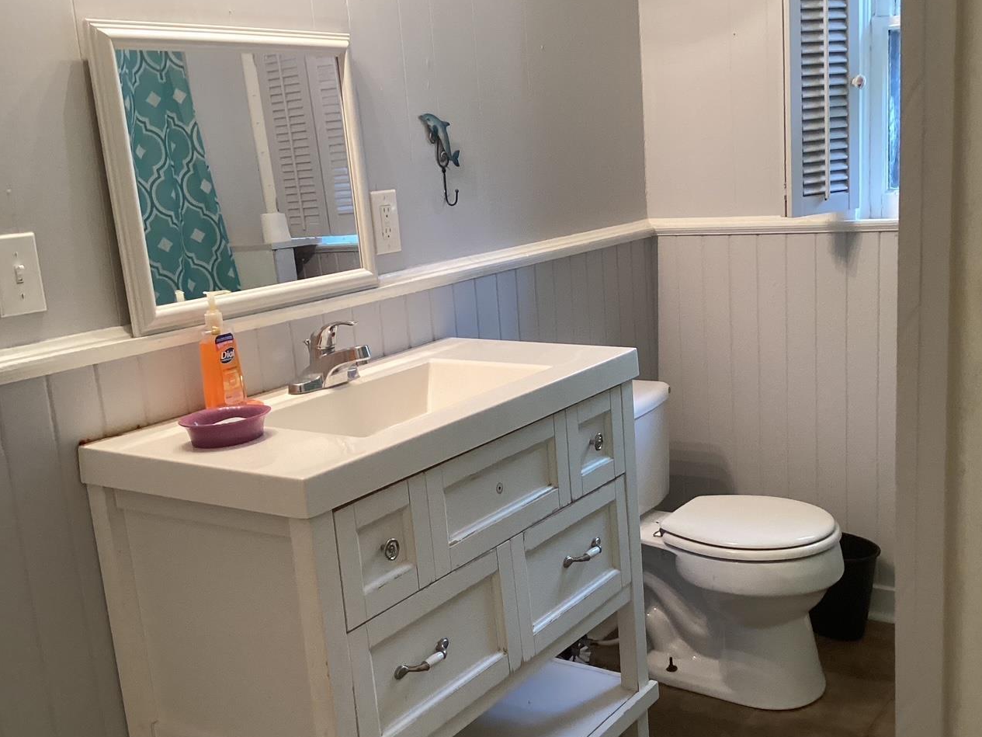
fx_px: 1135
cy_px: 404
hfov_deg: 46.7
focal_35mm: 40
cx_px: 546
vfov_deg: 35.9
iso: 250
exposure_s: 1/60
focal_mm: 3.3
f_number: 2.4
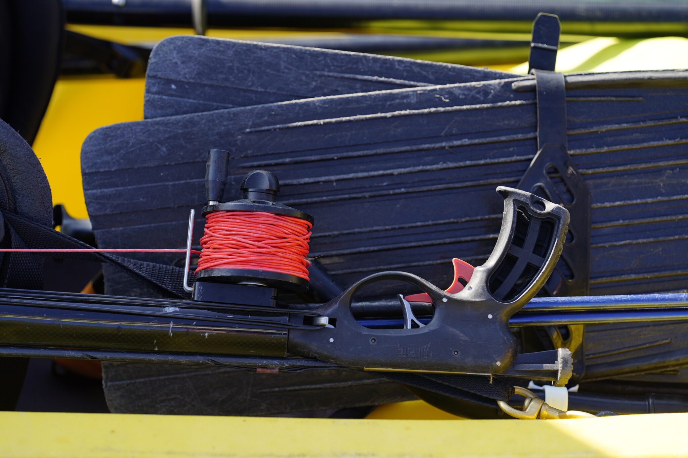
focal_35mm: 158
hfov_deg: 13.0
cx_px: 344
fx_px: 3019
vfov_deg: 8.7
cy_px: 229
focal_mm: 158
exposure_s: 1/160
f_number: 4.5
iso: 100
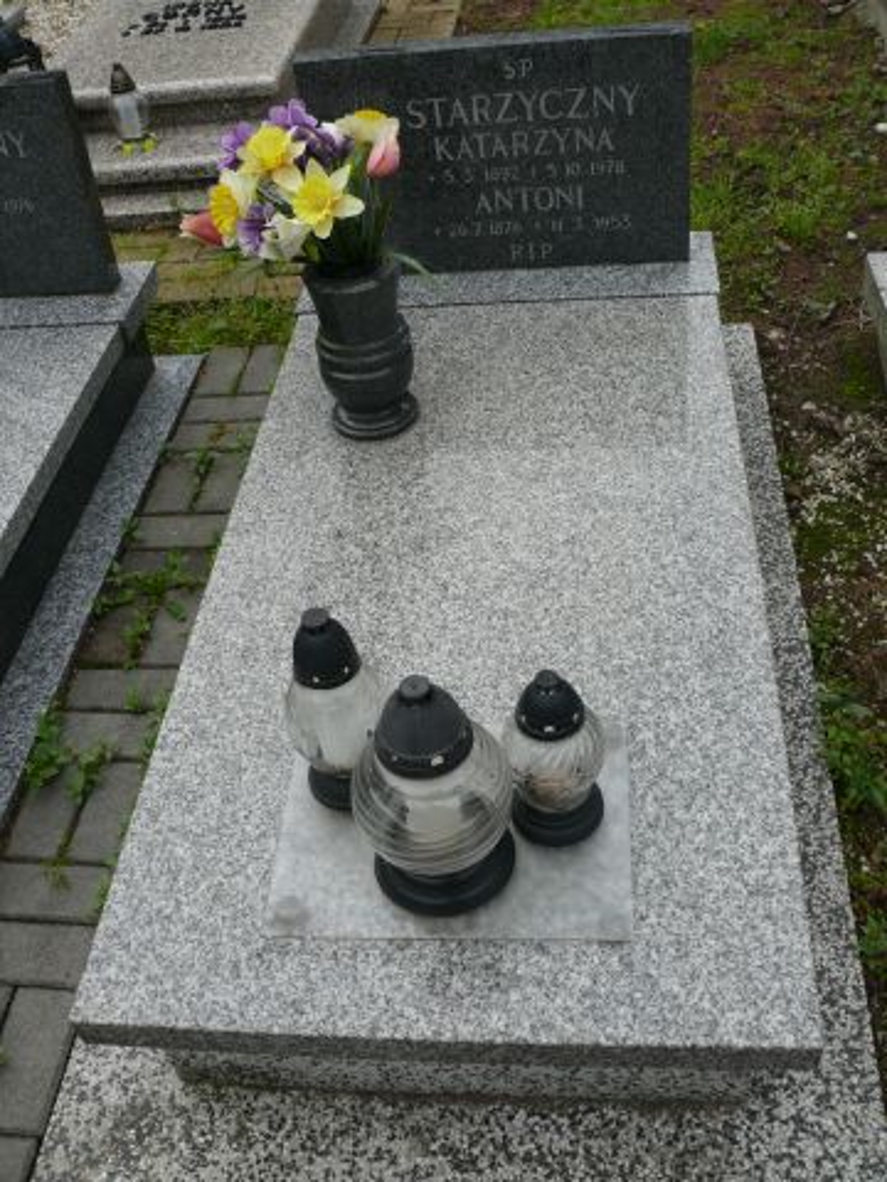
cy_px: 591
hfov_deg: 40.7
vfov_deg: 52.6
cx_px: 444
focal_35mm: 35
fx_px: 1196
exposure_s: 1/200
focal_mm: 7.4
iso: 100
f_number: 4
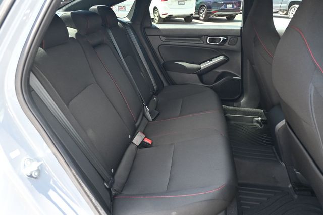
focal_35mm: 28
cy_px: 108
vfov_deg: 46.7
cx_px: 162
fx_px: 249
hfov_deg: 66.0
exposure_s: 1/125
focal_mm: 18.5
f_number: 3.8
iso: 800
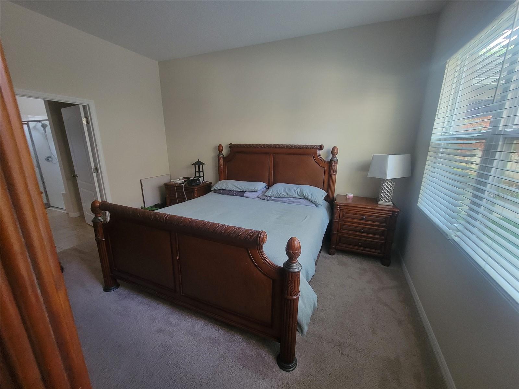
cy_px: 194
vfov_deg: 89.9
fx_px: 195
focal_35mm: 13
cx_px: 260
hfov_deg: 106.2
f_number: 2.2
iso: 400
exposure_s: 1/30
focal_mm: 2.2
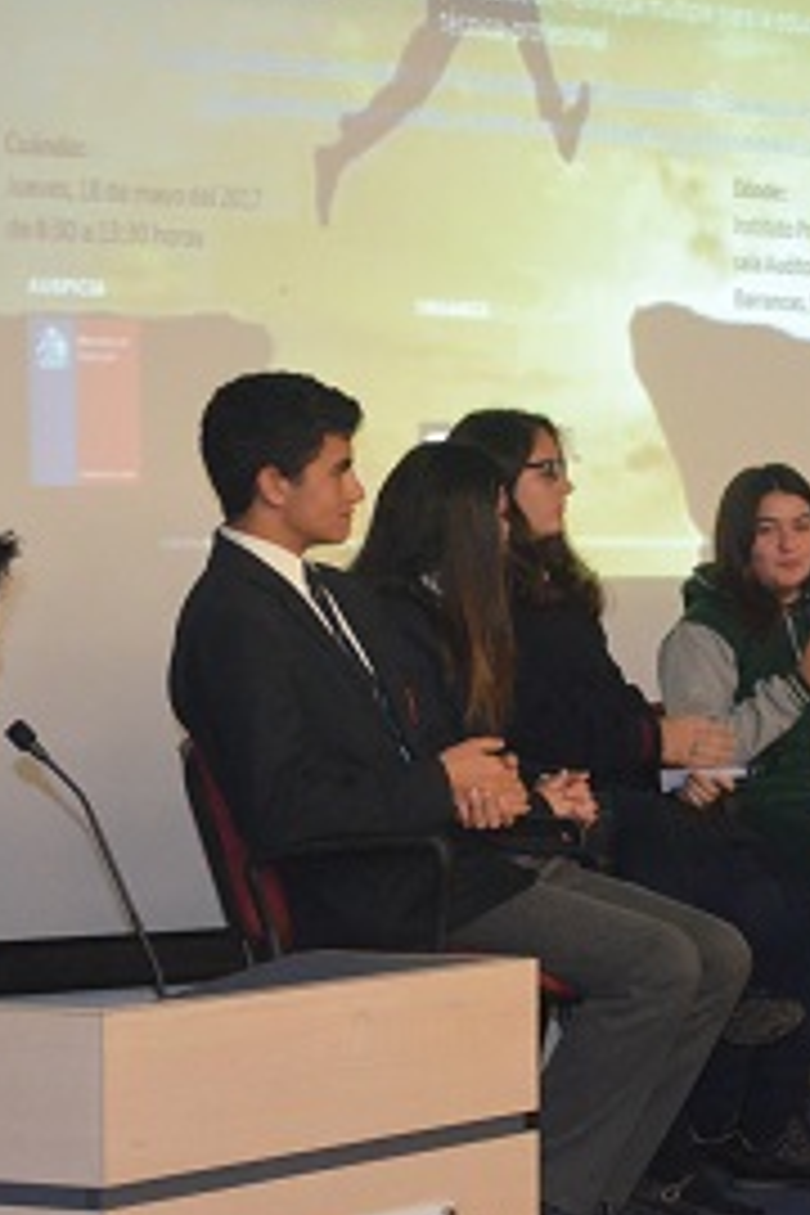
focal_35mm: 133
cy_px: 542
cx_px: 932
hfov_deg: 10.2
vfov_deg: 15.4
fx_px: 4488
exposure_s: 1/60
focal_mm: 40
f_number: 5.3
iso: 3200
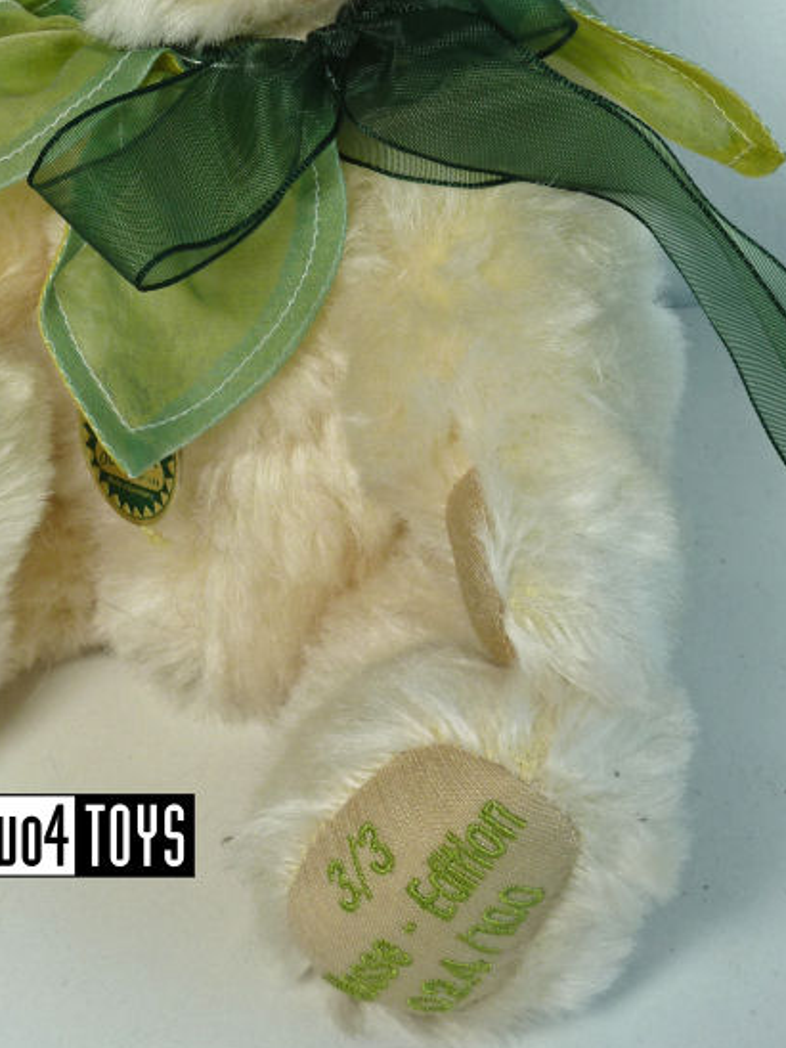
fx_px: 2725
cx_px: 239
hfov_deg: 16.4
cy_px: 199
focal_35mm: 90
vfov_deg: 21.5
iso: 100
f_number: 3.9
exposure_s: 1/40
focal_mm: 9.1
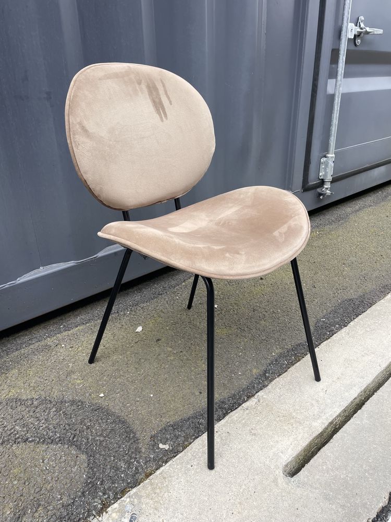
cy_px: 261
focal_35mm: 26
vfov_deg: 67.3
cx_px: 196
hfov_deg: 53.1
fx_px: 392
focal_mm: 4.2
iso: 32
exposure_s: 1/121
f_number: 1.6
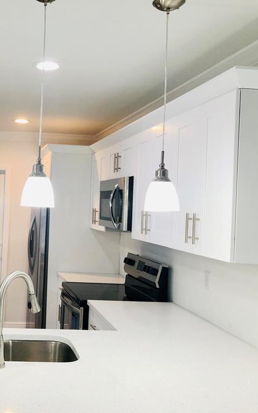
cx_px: 21
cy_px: 207
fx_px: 450
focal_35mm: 40
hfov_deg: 30.5
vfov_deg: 49.3
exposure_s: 1/40
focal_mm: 3.99
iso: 32
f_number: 1.8
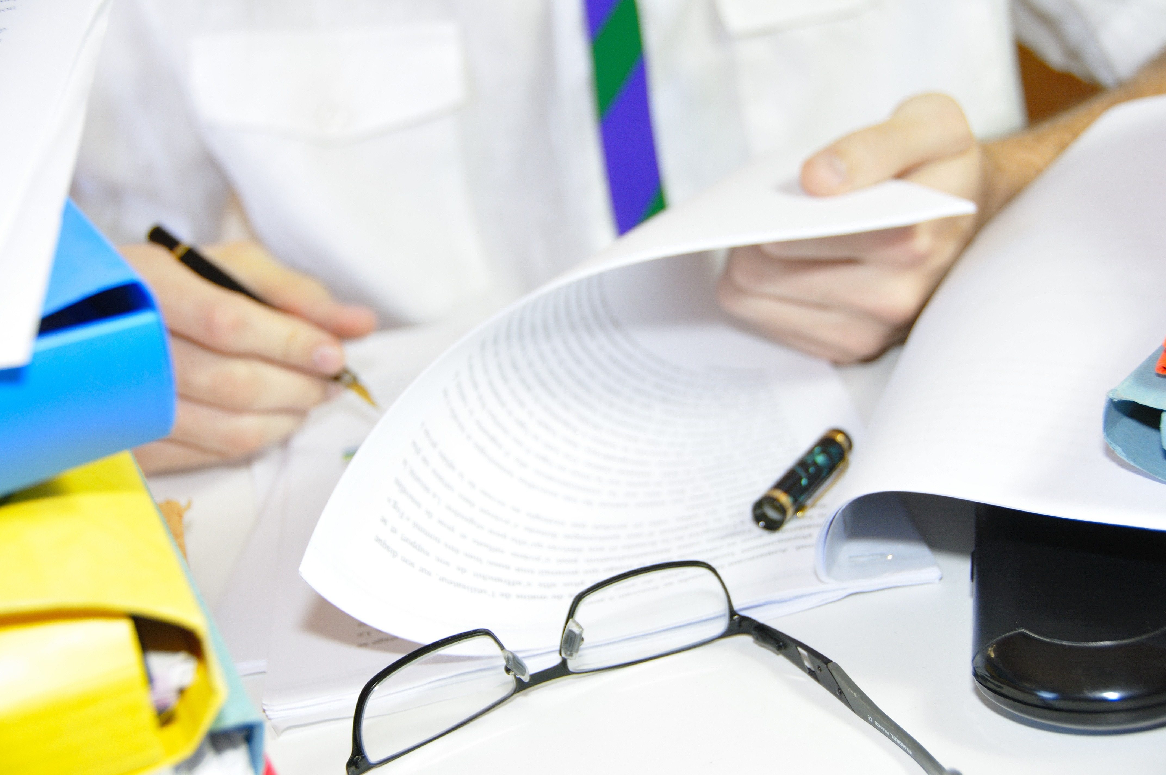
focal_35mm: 75
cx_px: 583
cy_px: 388
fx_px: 2426
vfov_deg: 18.1
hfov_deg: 27.0
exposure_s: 1/60
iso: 200
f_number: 4.8
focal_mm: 50
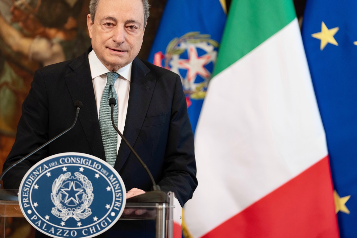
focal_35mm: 173
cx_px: 172
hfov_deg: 11.9
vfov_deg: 7.9
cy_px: 97
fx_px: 1715
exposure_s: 1/250
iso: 800
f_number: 2.8
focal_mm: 143
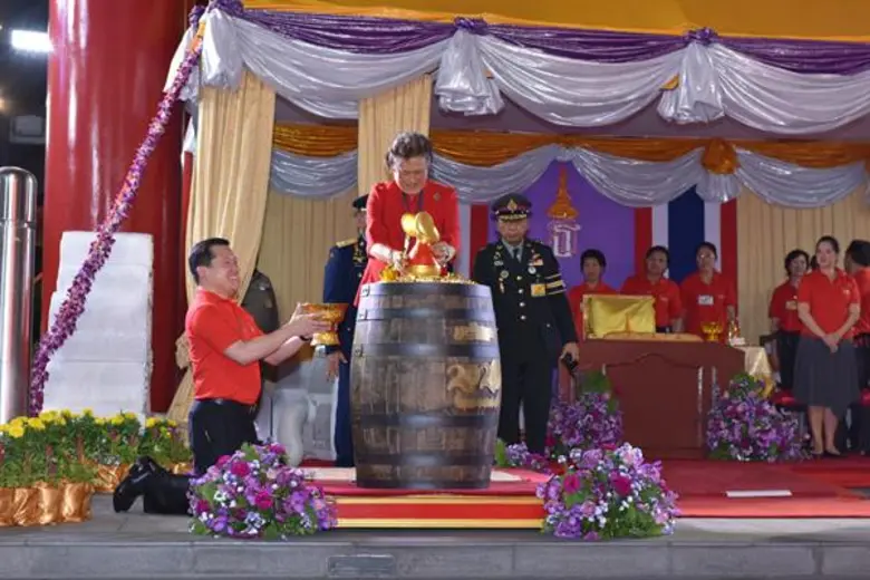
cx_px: 435
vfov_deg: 20.6
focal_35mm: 66
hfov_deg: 30.5
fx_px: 1595
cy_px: 290
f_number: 5.6
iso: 1600
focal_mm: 66
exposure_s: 1/125
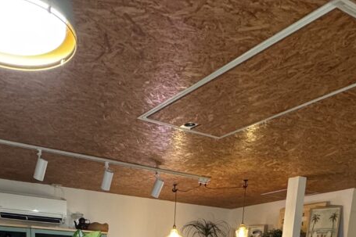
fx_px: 405
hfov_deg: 46.8
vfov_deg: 24.0
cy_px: 375
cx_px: 123
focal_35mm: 41
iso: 200
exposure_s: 1/100
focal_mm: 2.22
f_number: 2.2
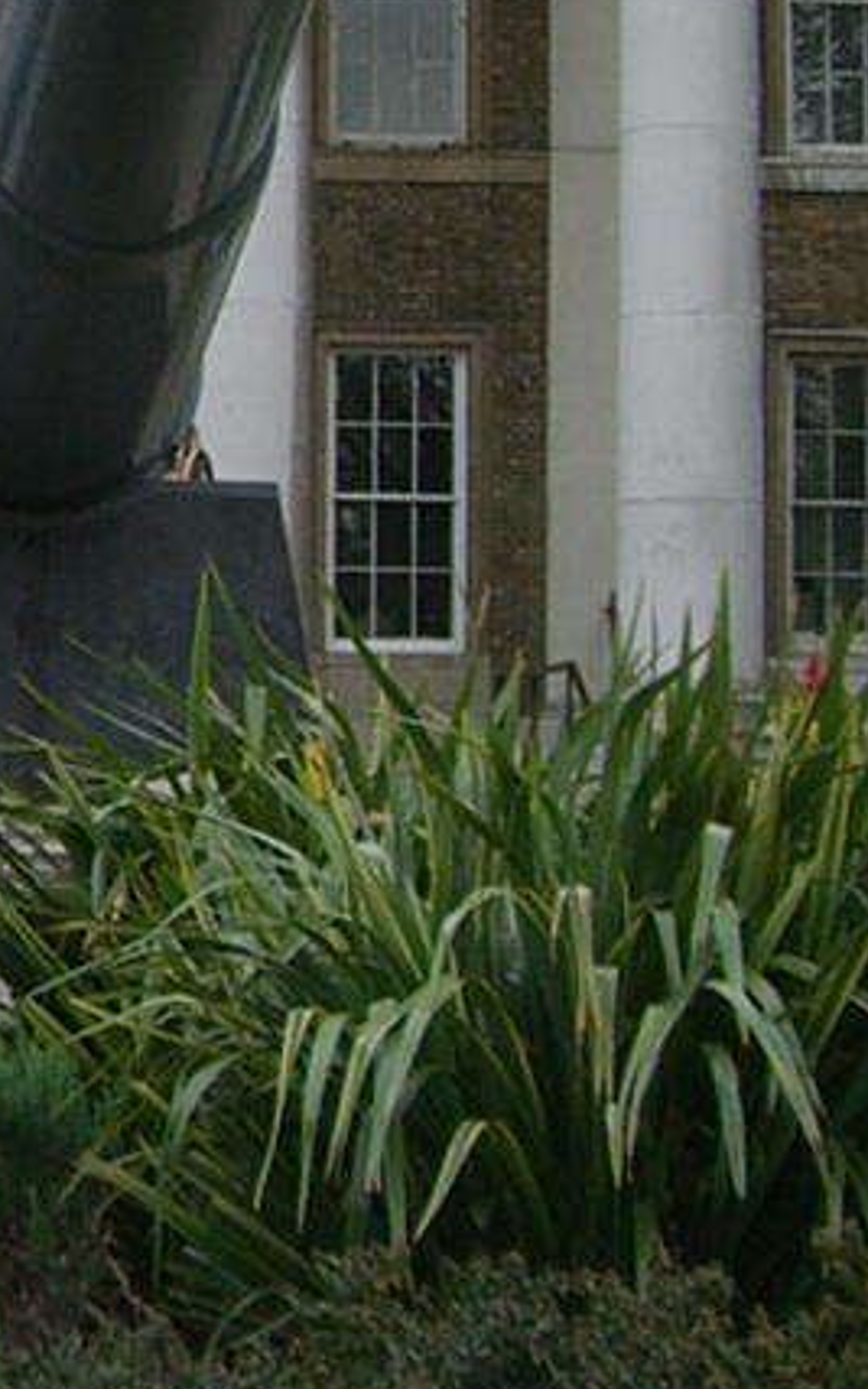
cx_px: -455
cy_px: 59
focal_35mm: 151
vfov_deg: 13.7
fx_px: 5713
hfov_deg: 8.5
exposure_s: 1/250
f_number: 4.3
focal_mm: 6.2
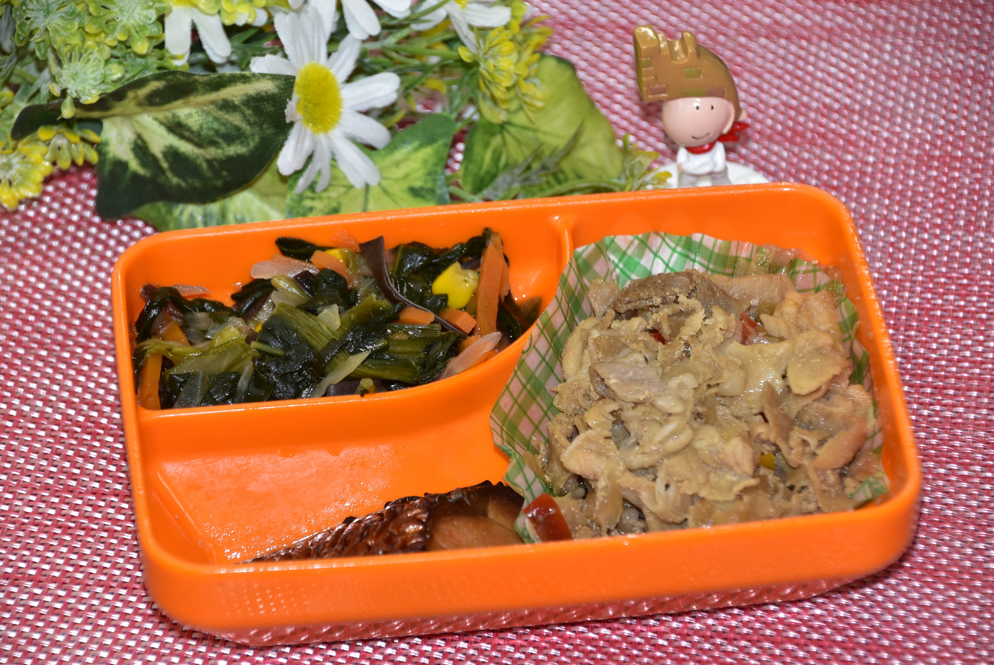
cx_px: 497
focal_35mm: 255
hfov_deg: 8.1
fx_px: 7046
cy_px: 332
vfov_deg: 5.4
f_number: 6.3
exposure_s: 1/60
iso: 400
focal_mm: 170
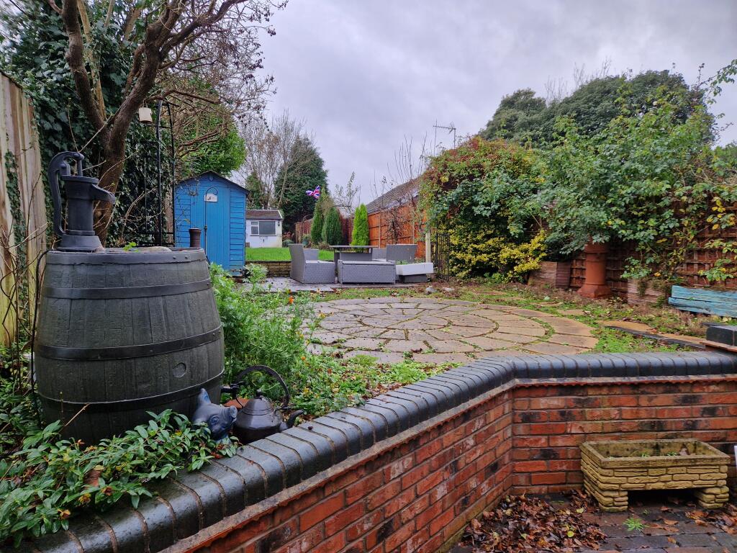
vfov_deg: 58.9
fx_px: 490
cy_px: 276
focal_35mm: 23
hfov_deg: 73.9
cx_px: 368
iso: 50
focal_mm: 5.4
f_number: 1.8
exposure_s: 1/277
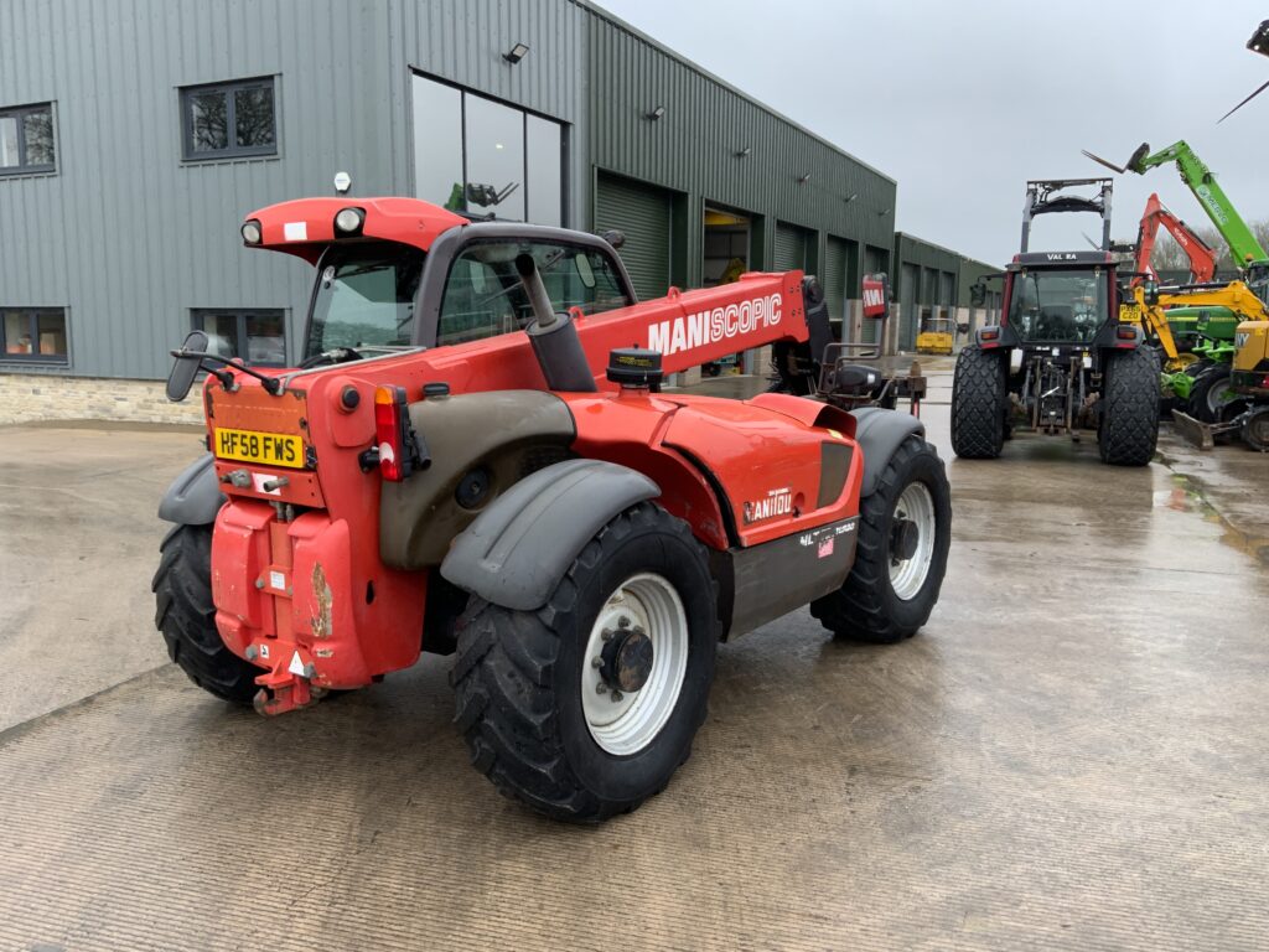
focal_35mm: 29
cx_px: 634
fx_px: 1063
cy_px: 476
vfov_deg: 48.2
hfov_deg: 61.7
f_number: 1.8
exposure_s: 1/122
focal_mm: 3
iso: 20
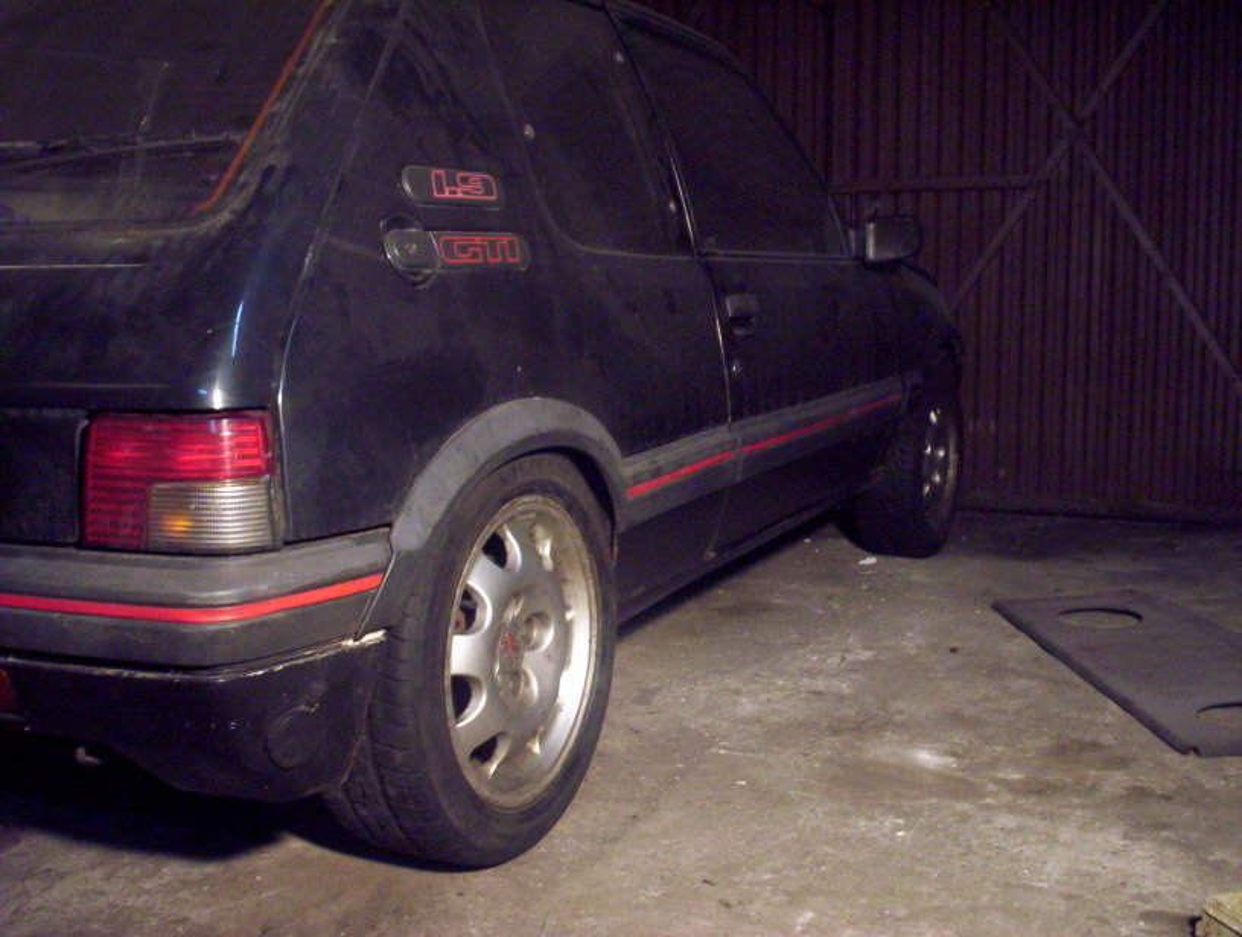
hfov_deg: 48.9
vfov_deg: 37.9
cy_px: 468
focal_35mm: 38
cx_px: 621
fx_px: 1367
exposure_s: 1/8
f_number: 4.5
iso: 200
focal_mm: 4.99
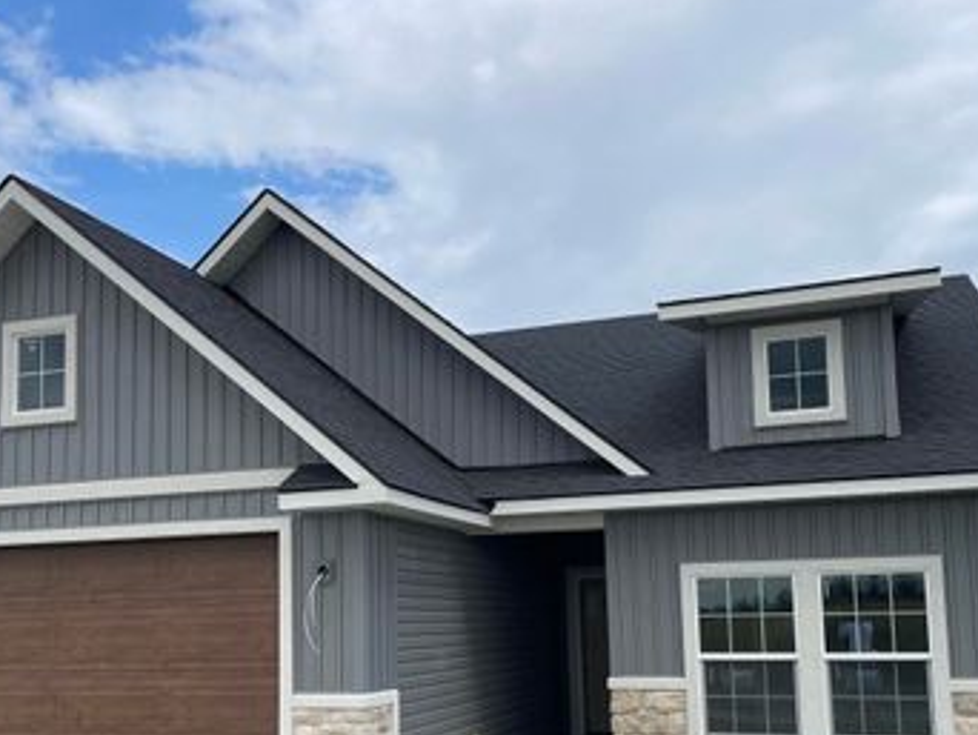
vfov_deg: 37.1
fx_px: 1074
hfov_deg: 48.9
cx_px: 449
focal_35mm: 38
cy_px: 522
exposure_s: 1/4000
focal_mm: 4.2
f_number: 1.6
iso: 32
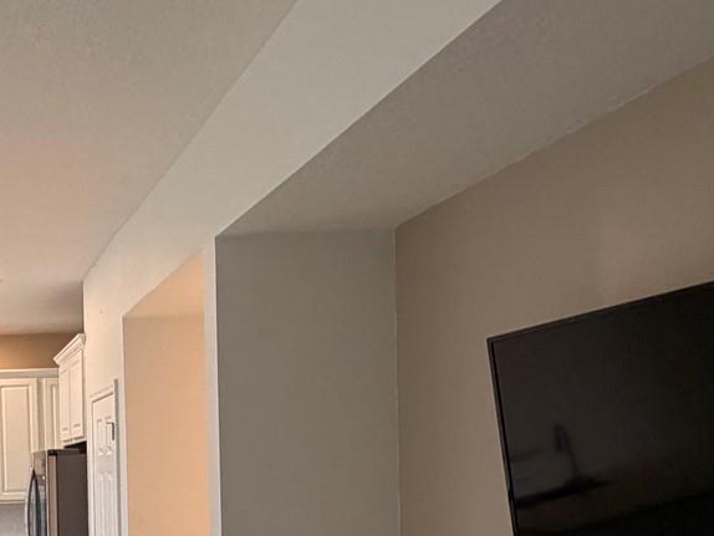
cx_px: -91
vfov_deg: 34.6
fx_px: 805
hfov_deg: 38.6
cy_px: 492
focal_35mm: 39
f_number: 2.2
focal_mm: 2.22
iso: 125
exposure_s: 1/120
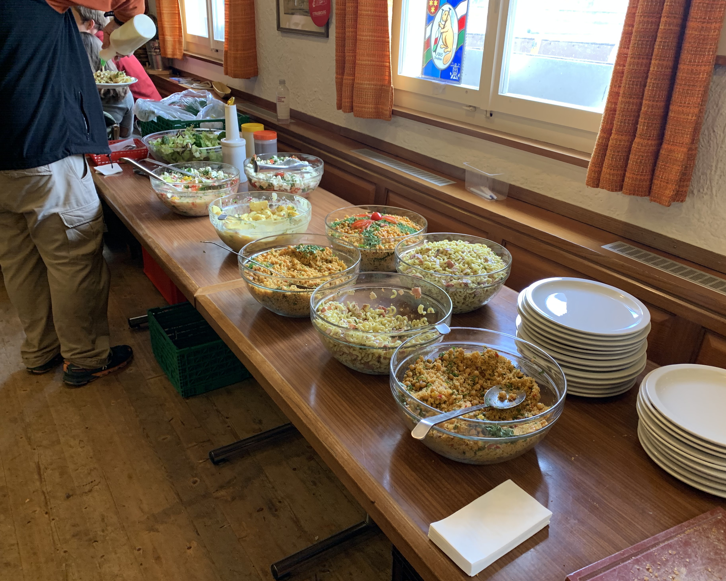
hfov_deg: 62.2
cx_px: 385
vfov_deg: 51.5
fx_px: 602
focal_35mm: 28
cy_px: 284
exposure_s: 1/50
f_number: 1.8
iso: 200
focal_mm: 4.25
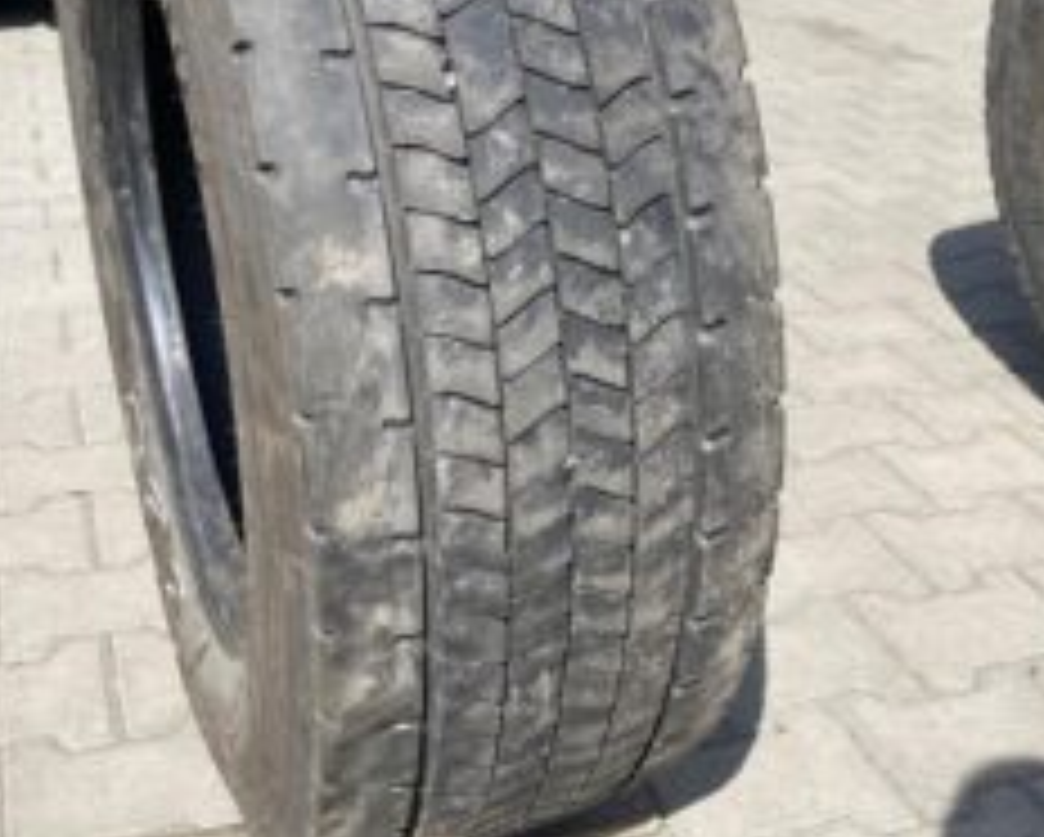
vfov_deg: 31.7
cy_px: 236
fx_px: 1453
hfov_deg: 39.5
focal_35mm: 47
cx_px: 486
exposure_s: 1/1754
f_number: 1.8
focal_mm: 4.25
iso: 32
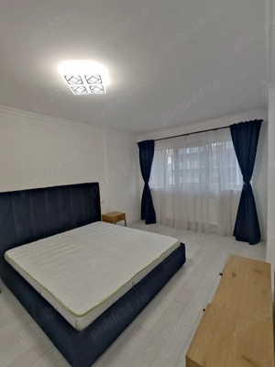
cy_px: 184
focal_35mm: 15
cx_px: 138
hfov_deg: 81.7
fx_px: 159
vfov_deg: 98.2
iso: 91
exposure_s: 1/50
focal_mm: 1.6
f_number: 2.2
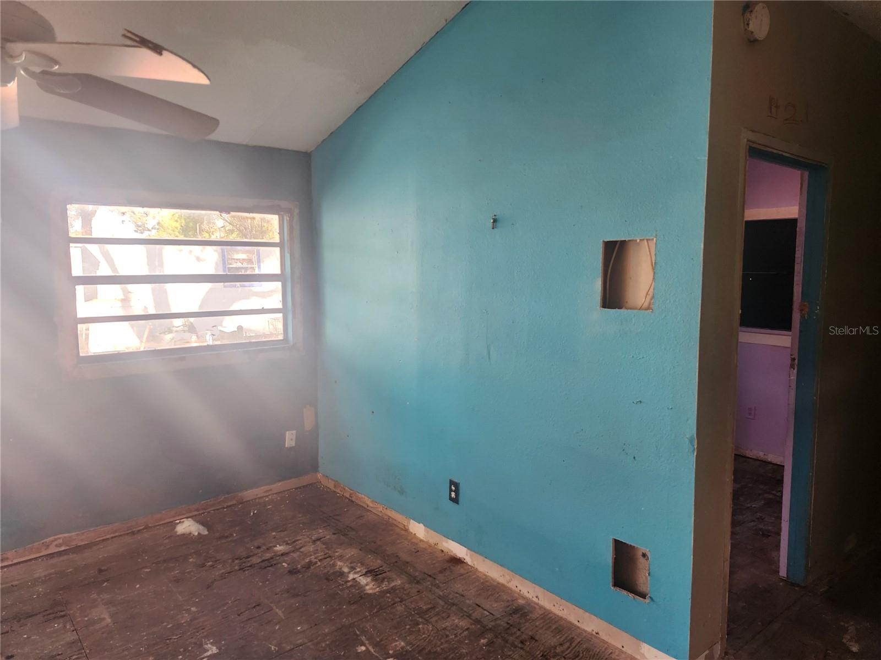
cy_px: 330
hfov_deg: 73.9
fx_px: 585
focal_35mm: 23
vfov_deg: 58.9
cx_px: 440
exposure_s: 1/120
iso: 160
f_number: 1.8
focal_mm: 5.54
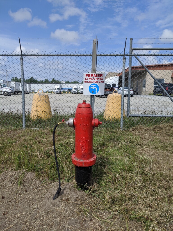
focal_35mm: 27
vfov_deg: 65.3
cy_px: 116
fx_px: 180
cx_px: 86
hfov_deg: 51.4
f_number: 1.8
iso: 59
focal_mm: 4.44
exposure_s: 1/3906
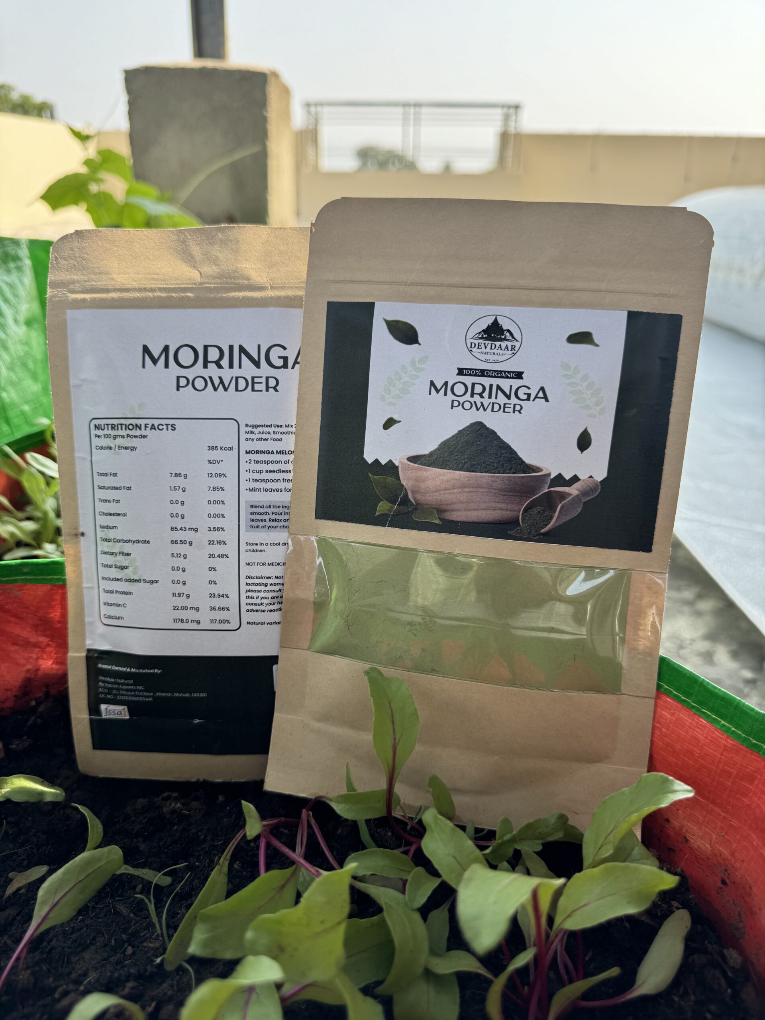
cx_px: 382
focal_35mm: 24
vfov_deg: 71.6
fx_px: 707
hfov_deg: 56.8
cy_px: 510
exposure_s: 1/739
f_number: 1.78
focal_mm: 6.76
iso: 80
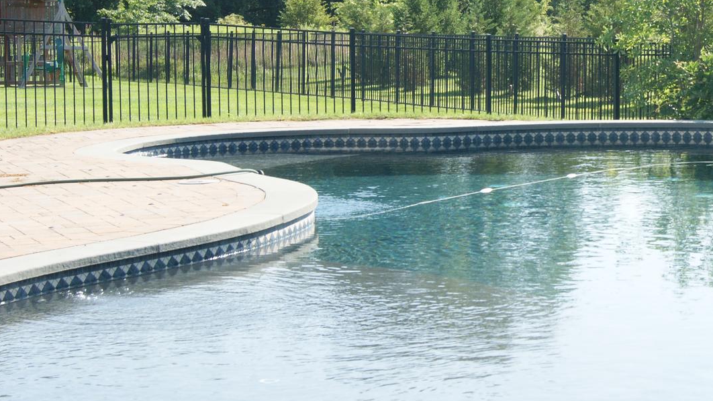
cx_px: 684
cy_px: 105
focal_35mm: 106
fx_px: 2004
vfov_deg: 11.4
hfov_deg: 19.7
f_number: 9
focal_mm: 35
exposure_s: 1/160
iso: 100
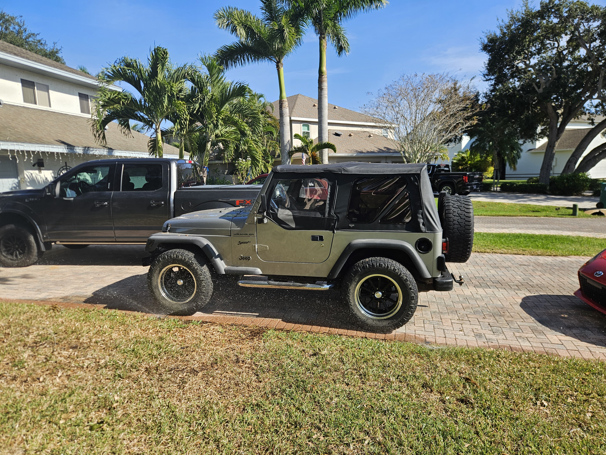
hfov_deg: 73.9
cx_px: 303
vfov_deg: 58.9
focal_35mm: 23
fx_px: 403
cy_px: 228
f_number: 1.8
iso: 32
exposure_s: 1/1449
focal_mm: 5.4
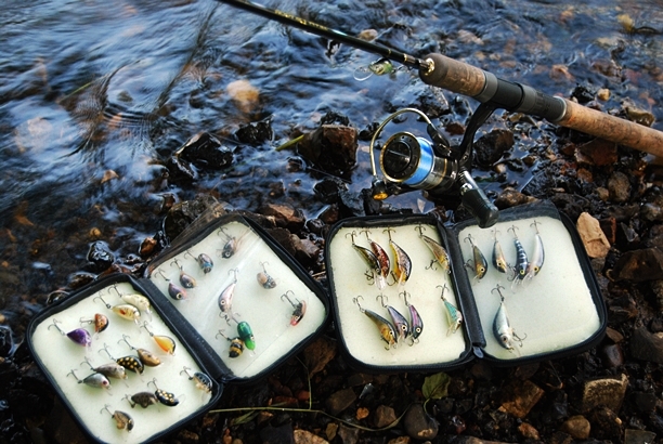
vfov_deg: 21.6
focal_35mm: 63
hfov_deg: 31.8
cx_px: 332
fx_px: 1162
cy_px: 222
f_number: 5.3
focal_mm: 42
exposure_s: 1/25
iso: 400
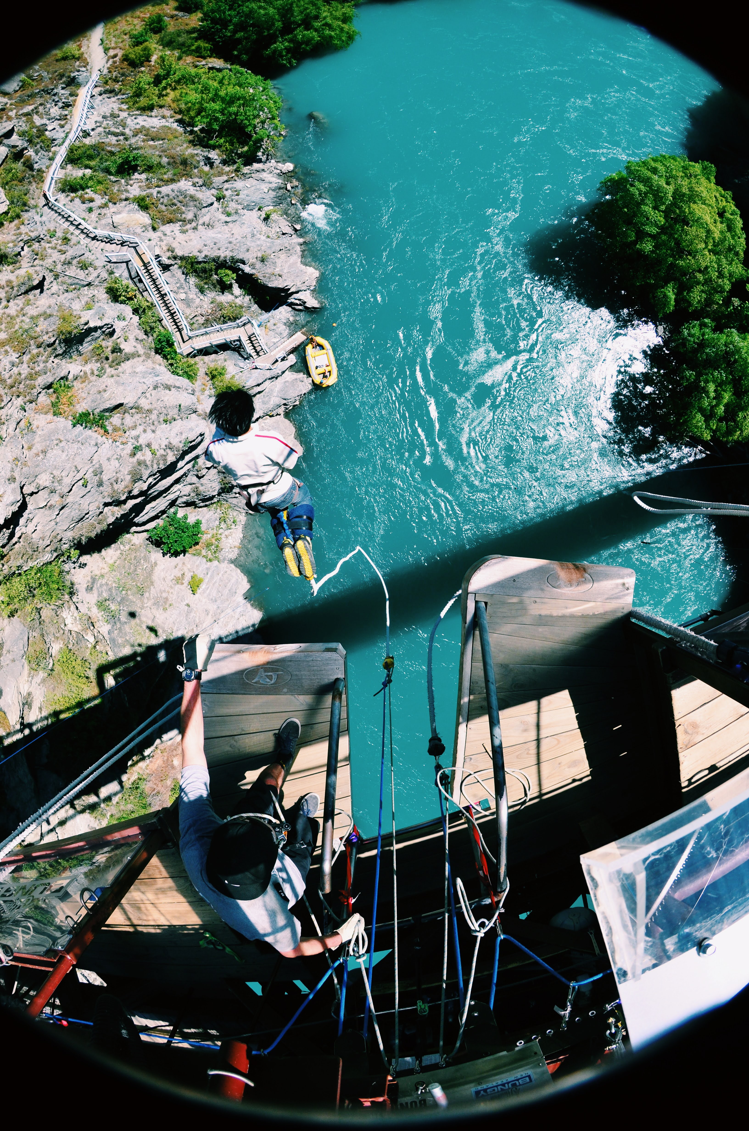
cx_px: 374
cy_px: 566
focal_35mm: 16
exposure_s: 1/1000
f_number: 8
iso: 400
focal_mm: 10.5
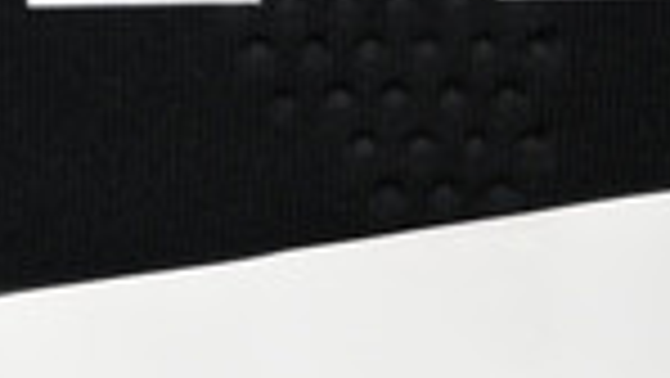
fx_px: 4017
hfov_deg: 9.3
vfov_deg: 5.3
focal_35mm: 226
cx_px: -353
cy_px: -153
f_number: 4.8
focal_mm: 32
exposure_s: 1/125
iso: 200
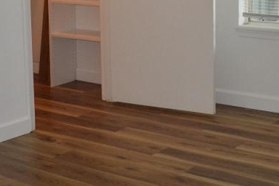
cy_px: -2
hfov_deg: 25.0
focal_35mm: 81
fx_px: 628
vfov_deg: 16.5
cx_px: 125
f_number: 3.5
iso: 1250
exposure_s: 1/60
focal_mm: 18
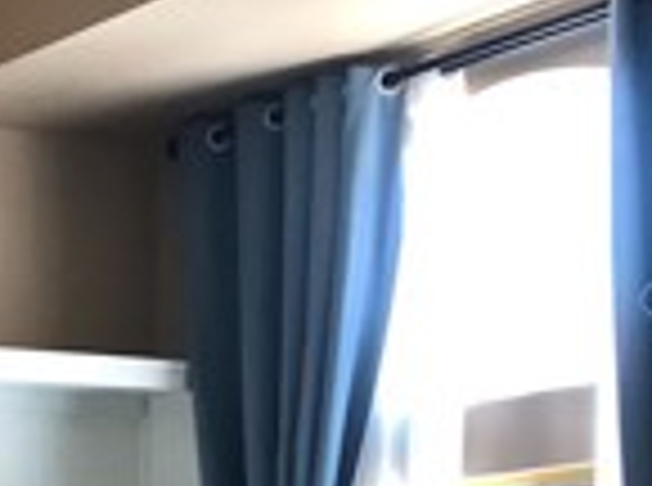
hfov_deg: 13.9
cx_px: -576
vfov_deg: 11.1
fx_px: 2330
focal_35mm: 124
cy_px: 886
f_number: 1.8
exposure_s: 1/60
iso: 25
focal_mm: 3.99
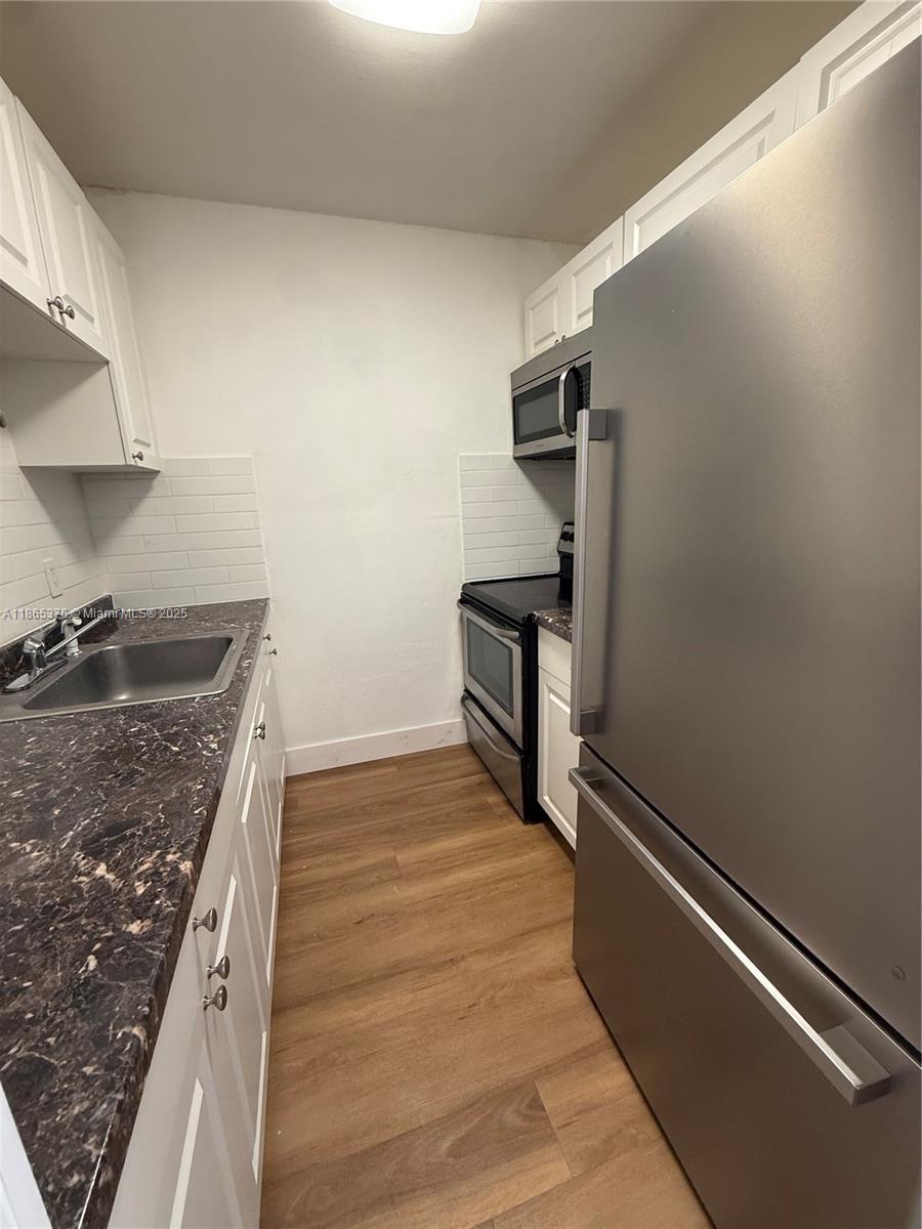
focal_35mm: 14
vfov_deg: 102.1
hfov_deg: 85.7
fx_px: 497
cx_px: 461
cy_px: 614
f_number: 2.2
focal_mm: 2.22
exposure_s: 1/60
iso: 200
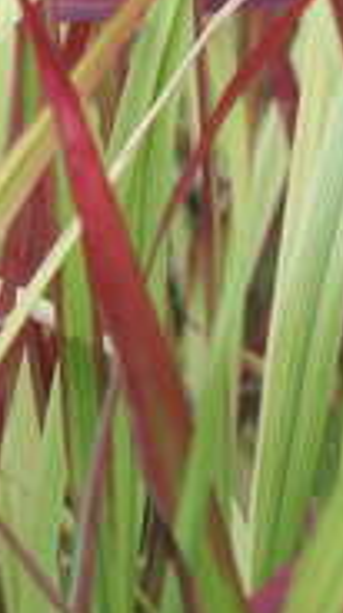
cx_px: -450
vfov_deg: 5.3
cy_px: -445
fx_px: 6540
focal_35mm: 403
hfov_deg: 3.0
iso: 100
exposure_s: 1/180
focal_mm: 25.22
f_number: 3.5
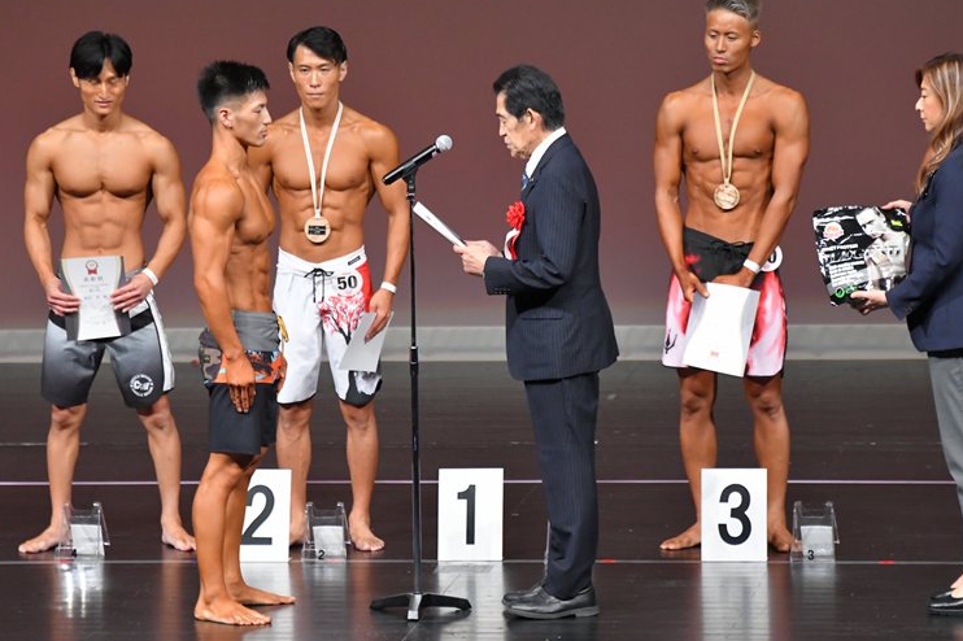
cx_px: 473
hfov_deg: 6.3
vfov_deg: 4.2
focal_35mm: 329
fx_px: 8796
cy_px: 319
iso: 4000
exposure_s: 1/400
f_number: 5.6
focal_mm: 210
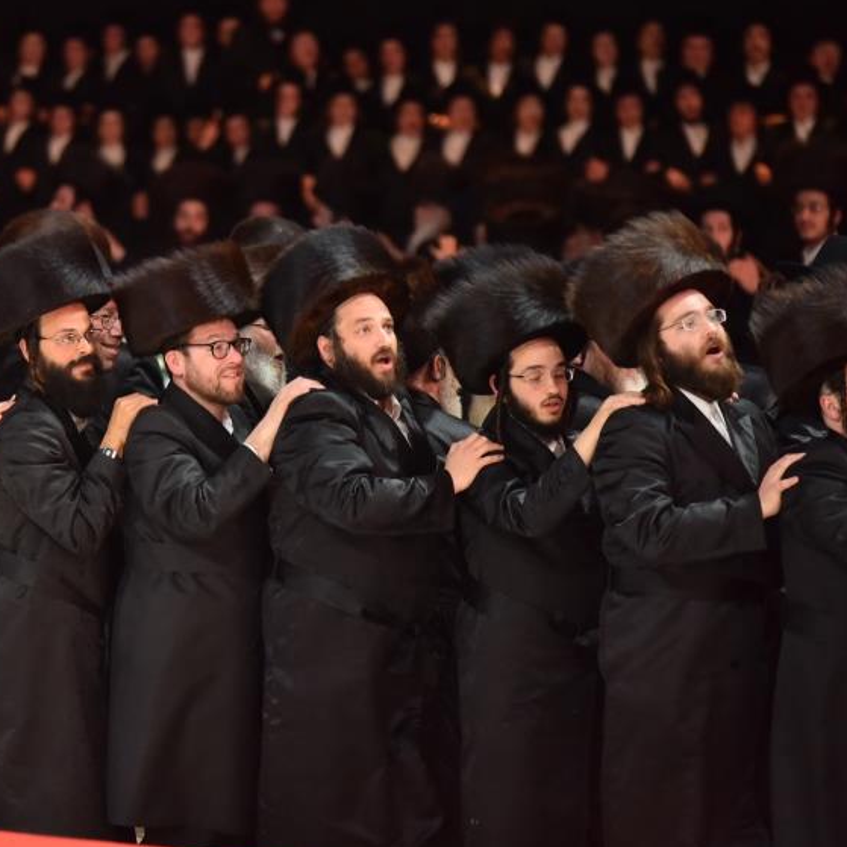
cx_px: 148
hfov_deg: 8.0
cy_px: 413
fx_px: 6035
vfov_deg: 8.0
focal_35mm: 218
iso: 1250
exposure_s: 1/320
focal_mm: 140
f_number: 2.8
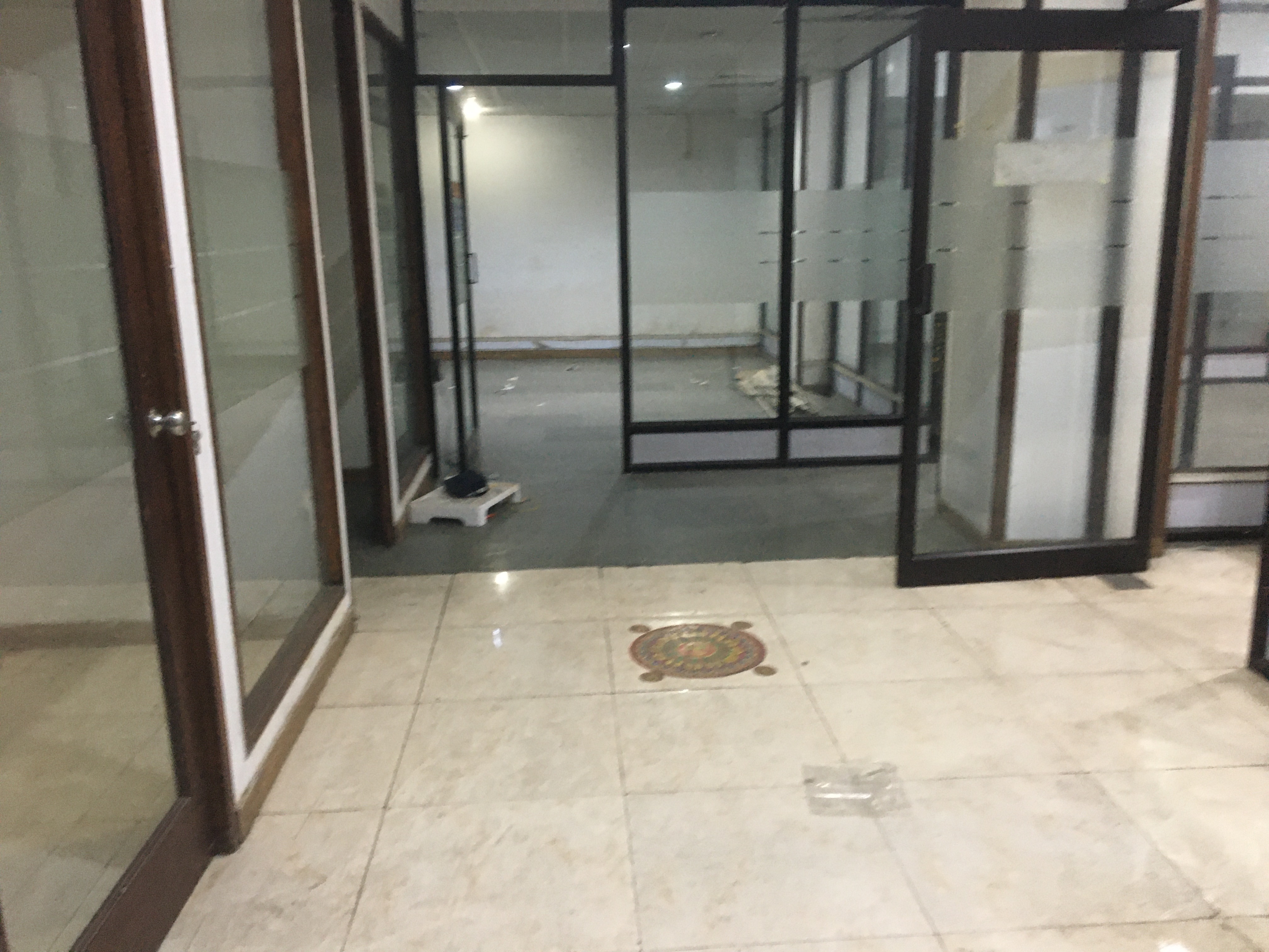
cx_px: 634
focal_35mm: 29
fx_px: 1063
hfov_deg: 61.7
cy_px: 476
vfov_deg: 48.2
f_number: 2.2
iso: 200
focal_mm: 4.15
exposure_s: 1/20
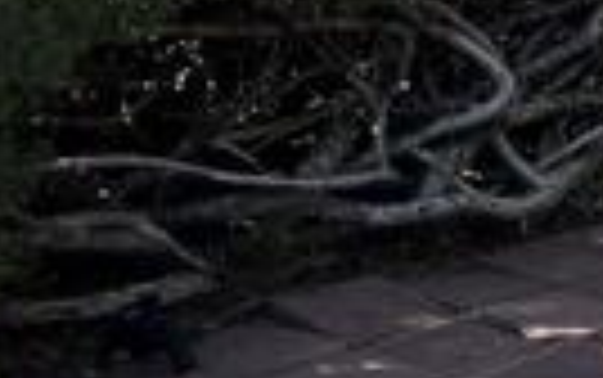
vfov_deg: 9.4
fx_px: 2171
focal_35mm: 132
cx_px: 1030
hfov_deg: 14.3
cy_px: -320
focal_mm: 5.7
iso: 50
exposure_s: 1/1159
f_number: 1.5
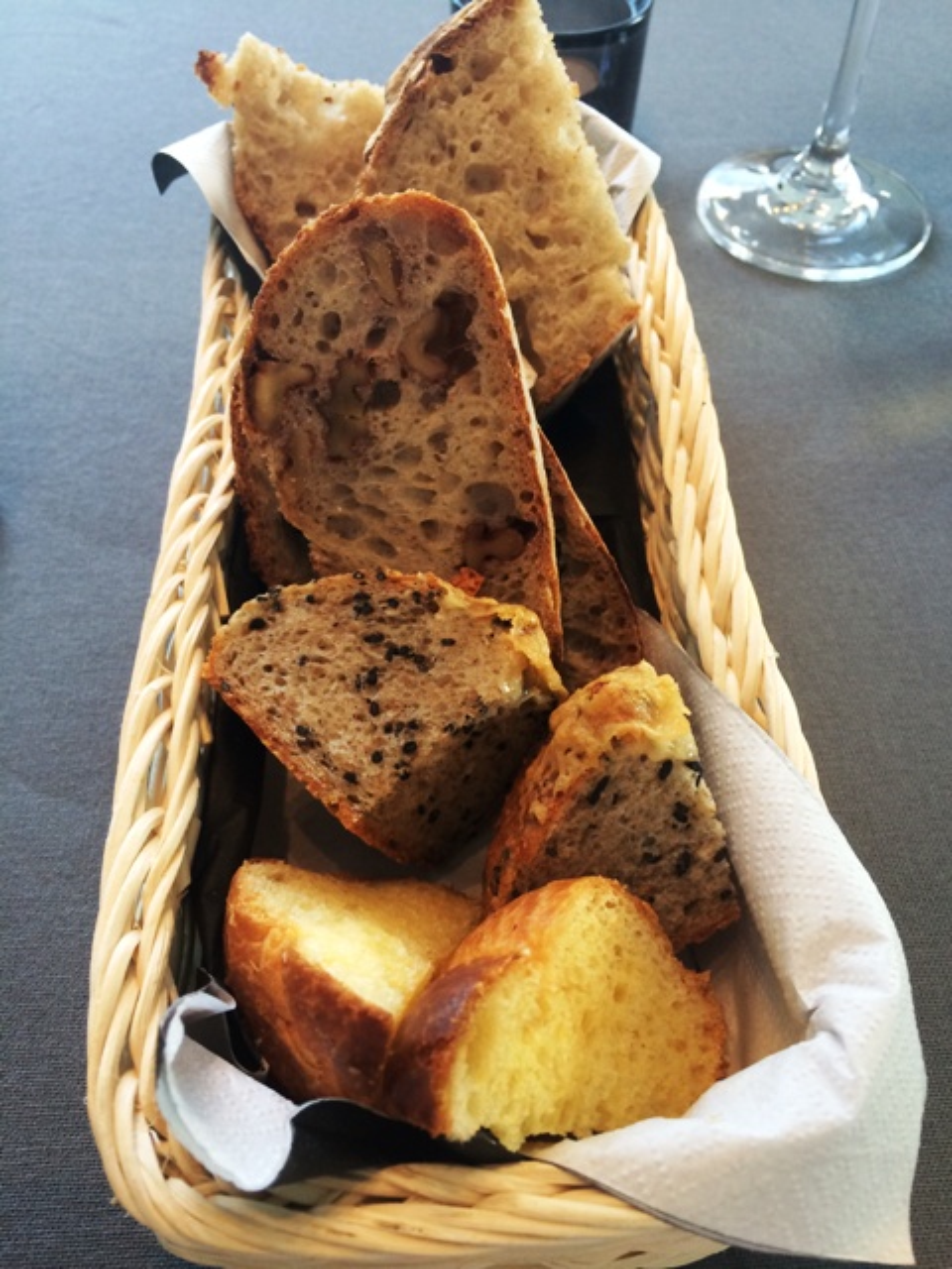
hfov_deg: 46.8
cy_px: 634
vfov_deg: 60.0
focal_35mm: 30
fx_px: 1100
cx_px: 476
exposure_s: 1/30
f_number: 2.2
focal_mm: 4.12
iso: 32
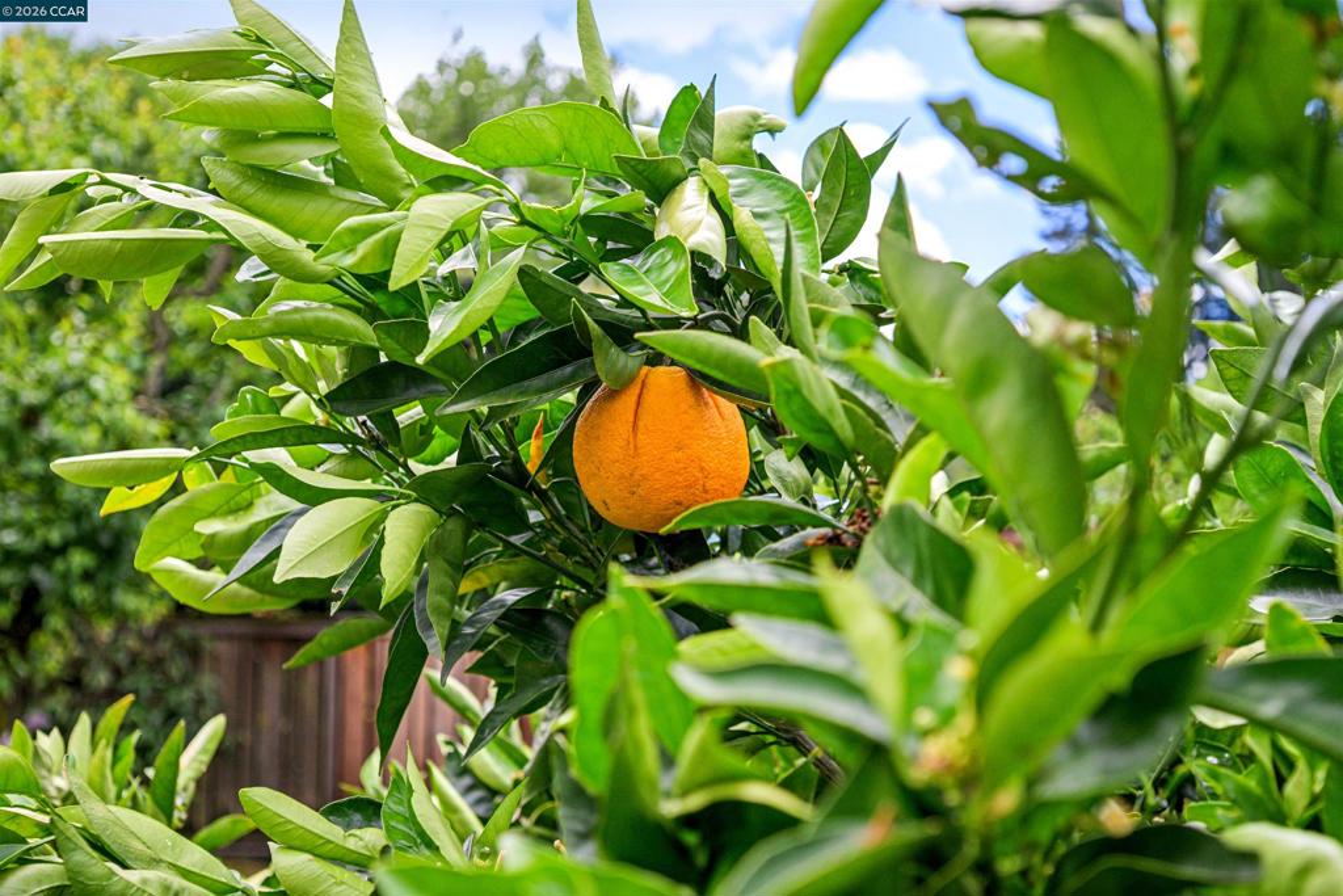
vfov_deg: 29.9
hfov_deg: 43.6
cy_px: 448
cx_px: 672
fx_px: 1679
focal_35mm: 45
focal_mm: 30
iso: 400
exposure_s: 1/1250
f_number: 4
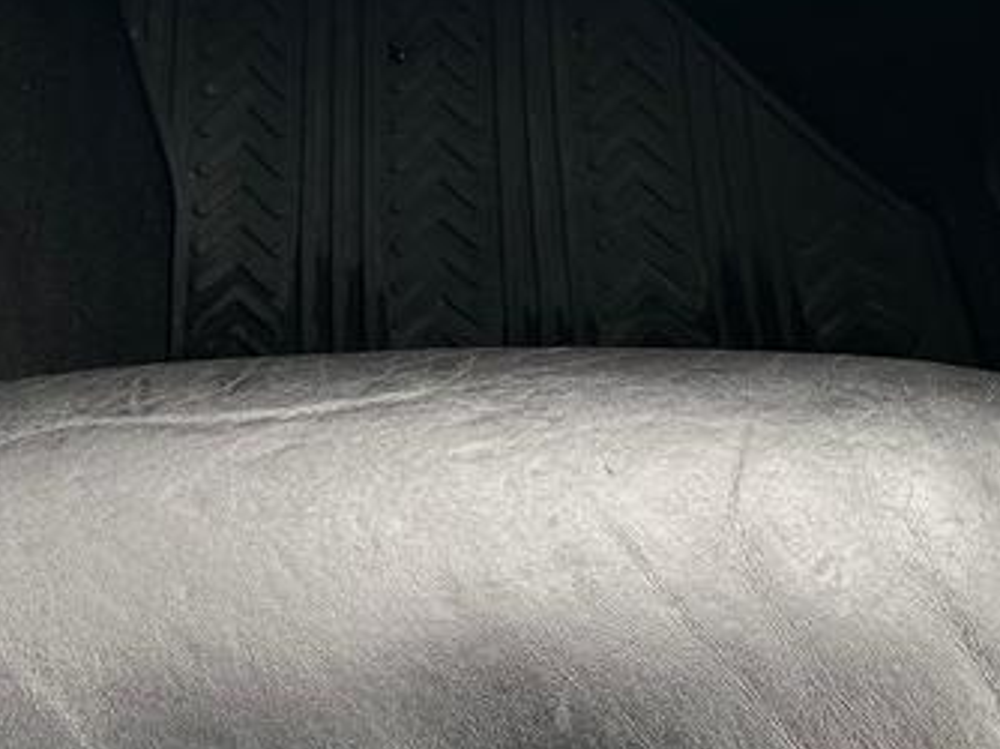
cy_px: -653
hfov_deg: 21.3
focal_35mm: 92
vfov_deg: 14.0
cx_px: 404
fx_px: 2656
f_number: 1.78
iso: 64
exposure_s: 1/154
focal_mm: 6.86
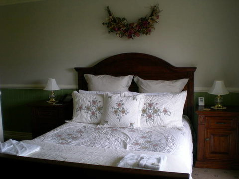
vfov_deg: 37.7
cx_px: 120
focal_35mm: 38
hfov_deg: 49.0
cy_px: 90
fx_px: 262
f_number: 3.1
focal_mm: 6.3
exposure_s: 1/59.8
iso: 165
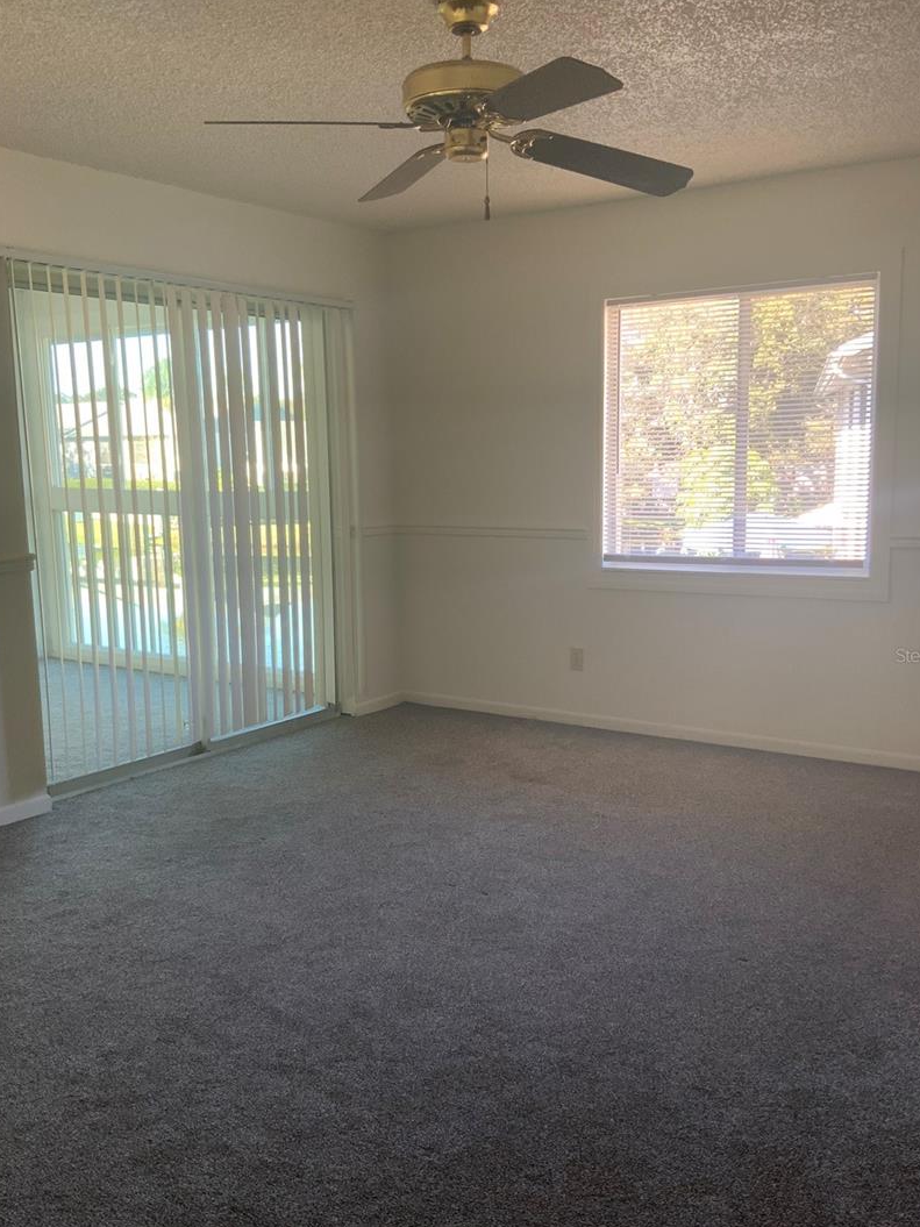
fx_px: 1170
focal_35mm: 33
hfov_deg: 42.9
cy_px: 655
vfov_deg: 55.3
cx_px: 455
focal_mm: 3
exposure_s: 1/60
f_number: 1.8
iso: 50
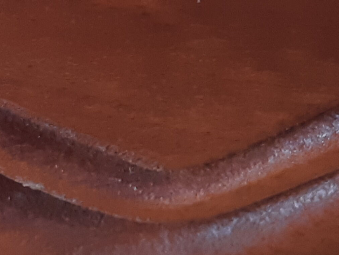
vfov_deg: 12.4
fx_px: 1165
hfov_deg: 16.5
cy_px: 62
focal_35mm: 119
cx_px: 117
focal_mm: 3.93
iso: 160
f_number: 1.7
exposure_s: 1/60
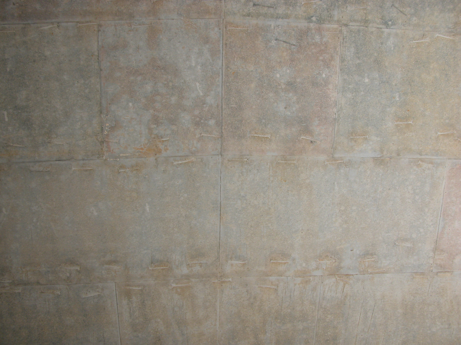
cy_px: 172
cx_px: 230
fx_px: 466
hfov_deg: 52.6
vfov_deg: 40.7
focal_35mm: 35
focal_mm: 8.9
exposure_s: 1/32.4
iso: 100
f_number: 2.8
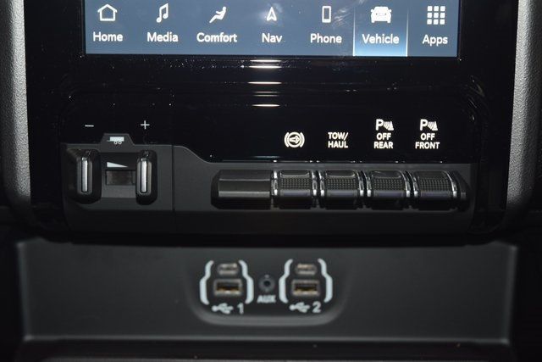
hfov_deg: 33.4
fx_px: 903
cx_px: 271
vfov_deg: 22.6
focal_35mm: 60
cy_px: 181
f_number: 4.2
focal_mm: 40
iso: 720
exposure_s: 1/40
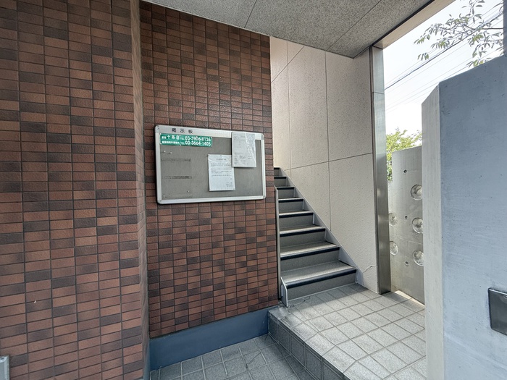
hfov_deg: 102.1
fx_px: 205
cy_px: 190
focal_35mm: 14
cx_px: 254
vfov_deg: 85.7
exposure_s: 1/99
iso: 100
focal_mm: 2.22
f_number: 2.2
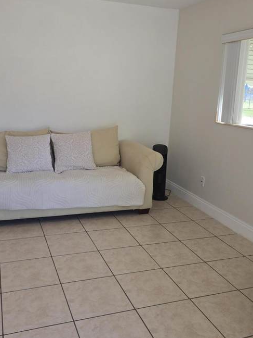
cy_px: 145
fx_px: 331
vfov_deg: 53.8
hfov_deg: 41.8
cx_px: 118
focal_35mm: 34
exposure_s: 1/120
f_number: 1.8
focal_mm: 5.4
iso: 32
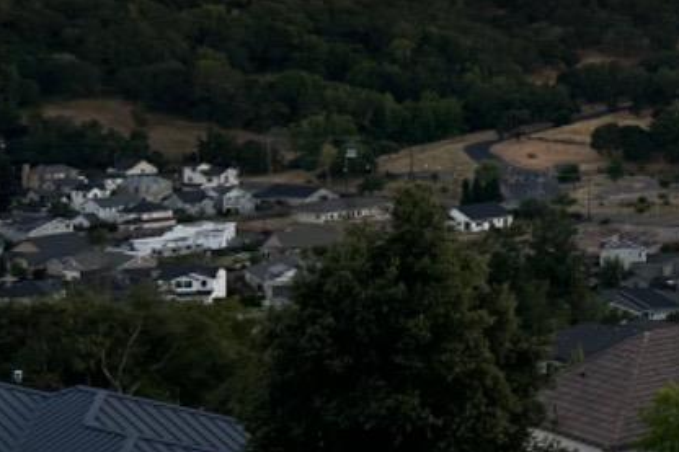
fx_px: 1697
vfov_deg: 15.1
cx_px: 1025
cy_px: 79
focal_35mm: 90
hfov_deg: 19.6
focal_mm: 6.86
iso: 80
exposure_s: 1/412
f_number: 1.78
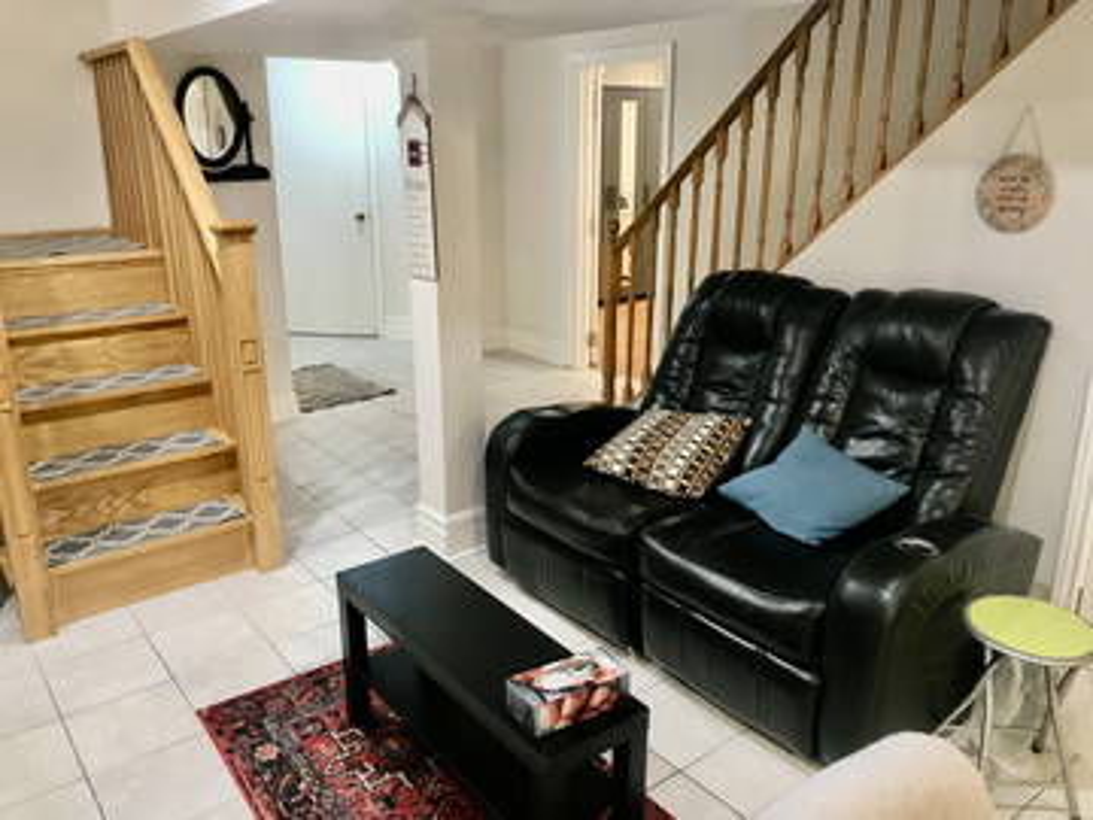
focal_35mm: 28
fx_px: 884
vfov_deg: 49.7
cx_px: 546
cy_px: 410
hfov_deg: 63.4
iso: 50
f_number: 1.8
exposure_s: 1/15
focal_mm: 3.99
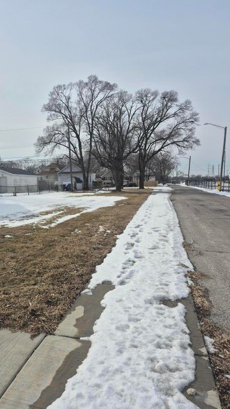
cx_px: 75
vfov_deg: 71.9
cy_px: 204
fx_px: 282
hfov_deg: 43.7
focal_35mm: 26
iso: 25
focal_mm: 5.4
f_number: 1.8
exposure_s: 1/3248
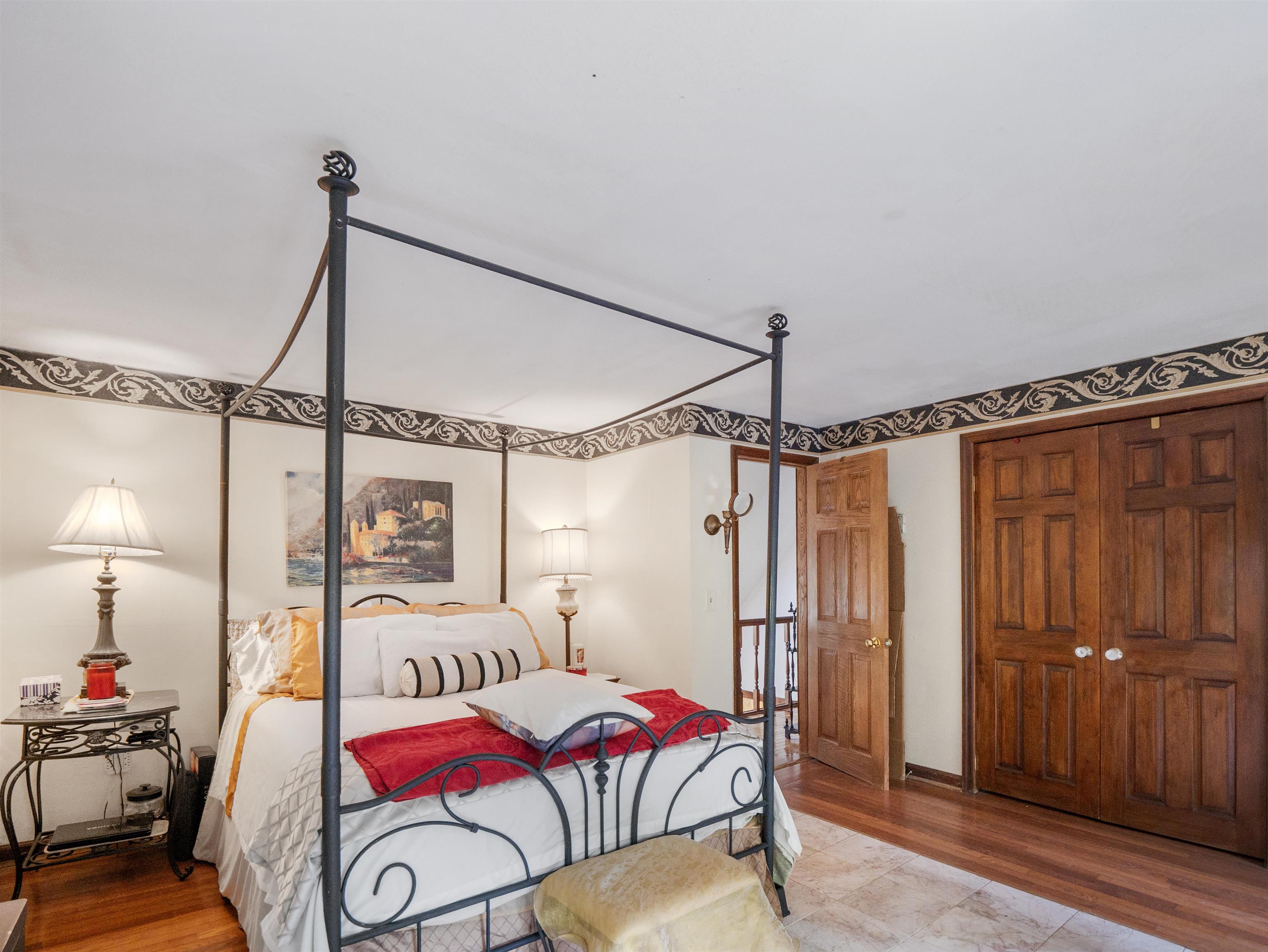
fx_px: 586
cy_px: 476
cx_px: 634
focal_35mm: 16
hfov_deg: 94.5
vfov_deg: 78.2
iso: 1000
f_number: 2.8
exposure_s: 1/60
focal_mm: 8
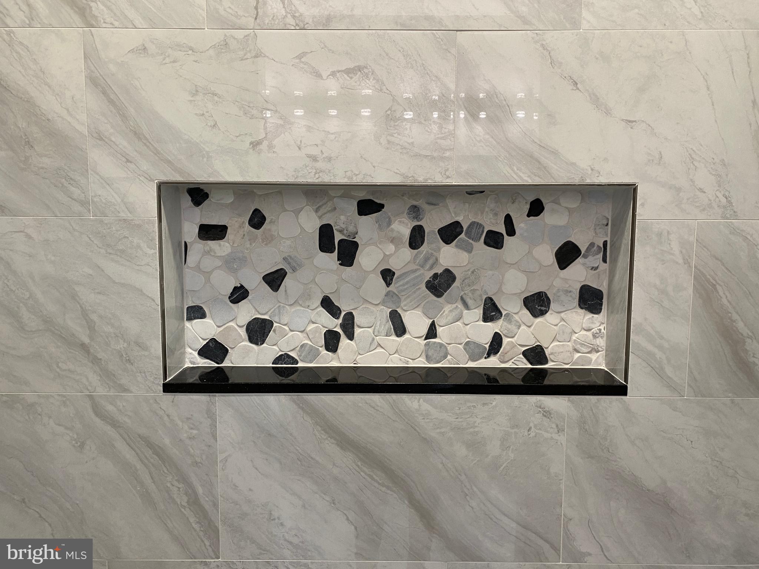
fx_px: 570
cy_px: 284
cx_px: 380
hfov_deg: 67.3
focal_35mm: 26
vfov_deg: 53.1
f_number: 1.8
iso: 100
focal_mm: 4.25
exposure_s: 1/60
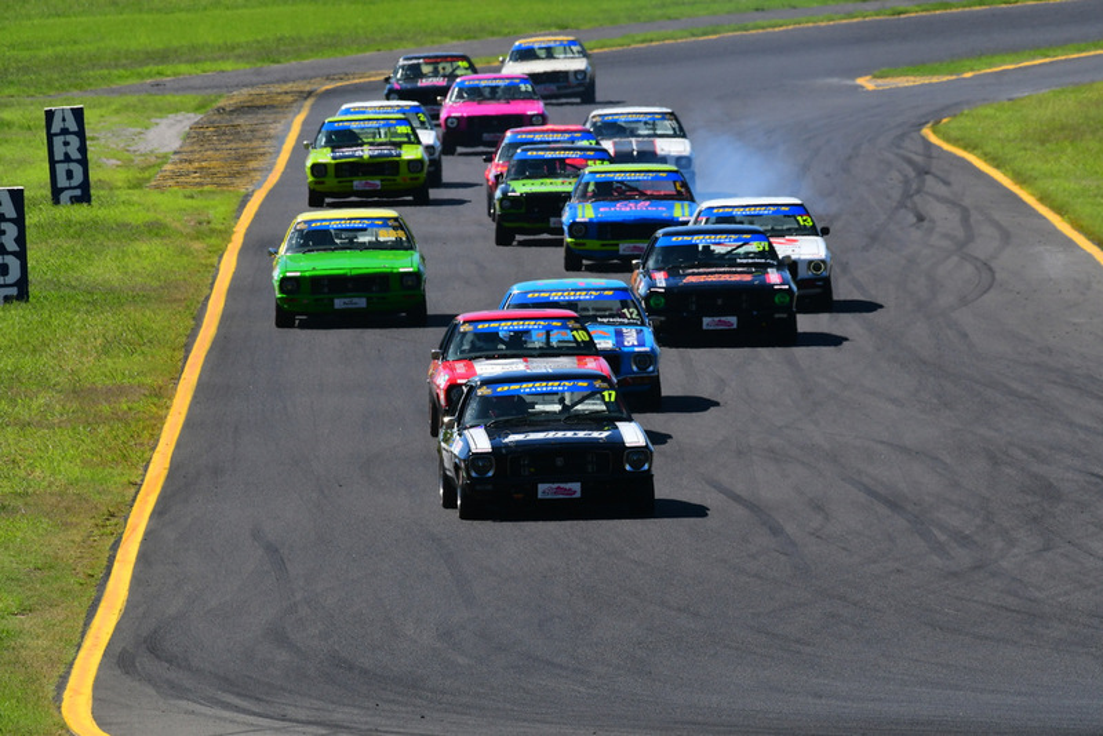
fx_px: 18389
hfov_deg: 3.4
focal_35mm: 600
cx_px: 552
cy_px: 368
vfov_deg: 2.3
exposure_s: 1/640
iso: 500
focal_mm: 400
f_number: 13
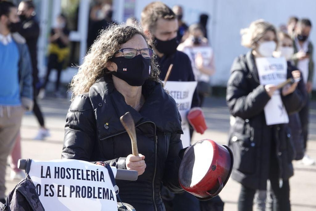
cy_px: 106
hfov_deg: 8.0
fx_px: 2247
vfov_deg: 5.4
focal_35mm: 256
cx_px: 158
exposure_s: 1/250
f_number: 4
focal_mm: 93.9
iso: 160
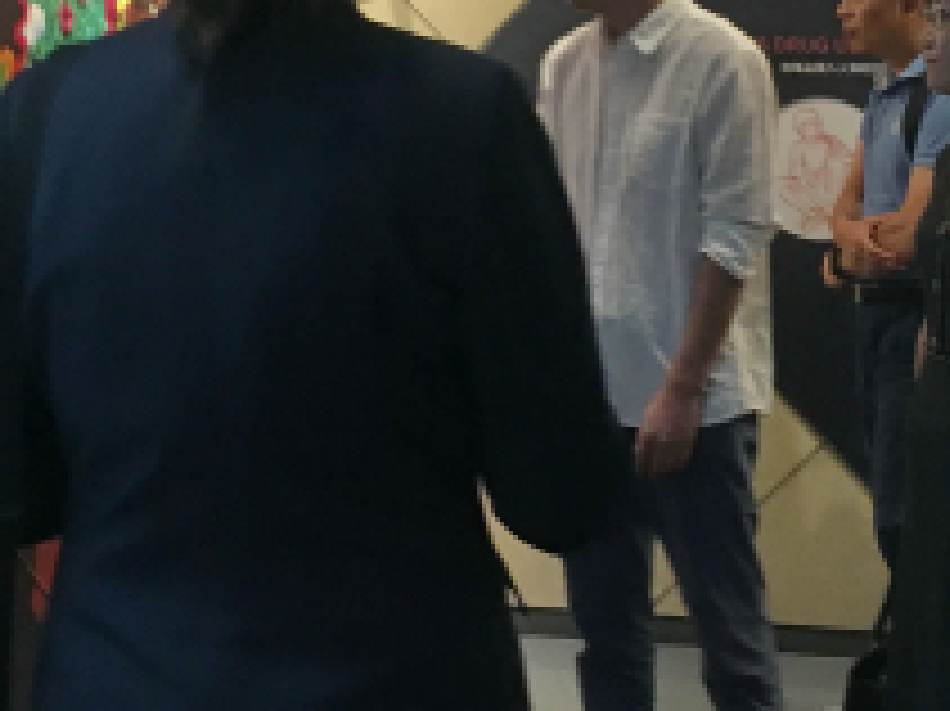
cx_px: 621
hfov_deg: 29.2
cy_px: 36
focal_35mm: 66
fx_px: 1810
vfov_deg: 21.6
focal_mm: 4.15
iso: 200
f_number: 2.2
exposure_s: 1/20
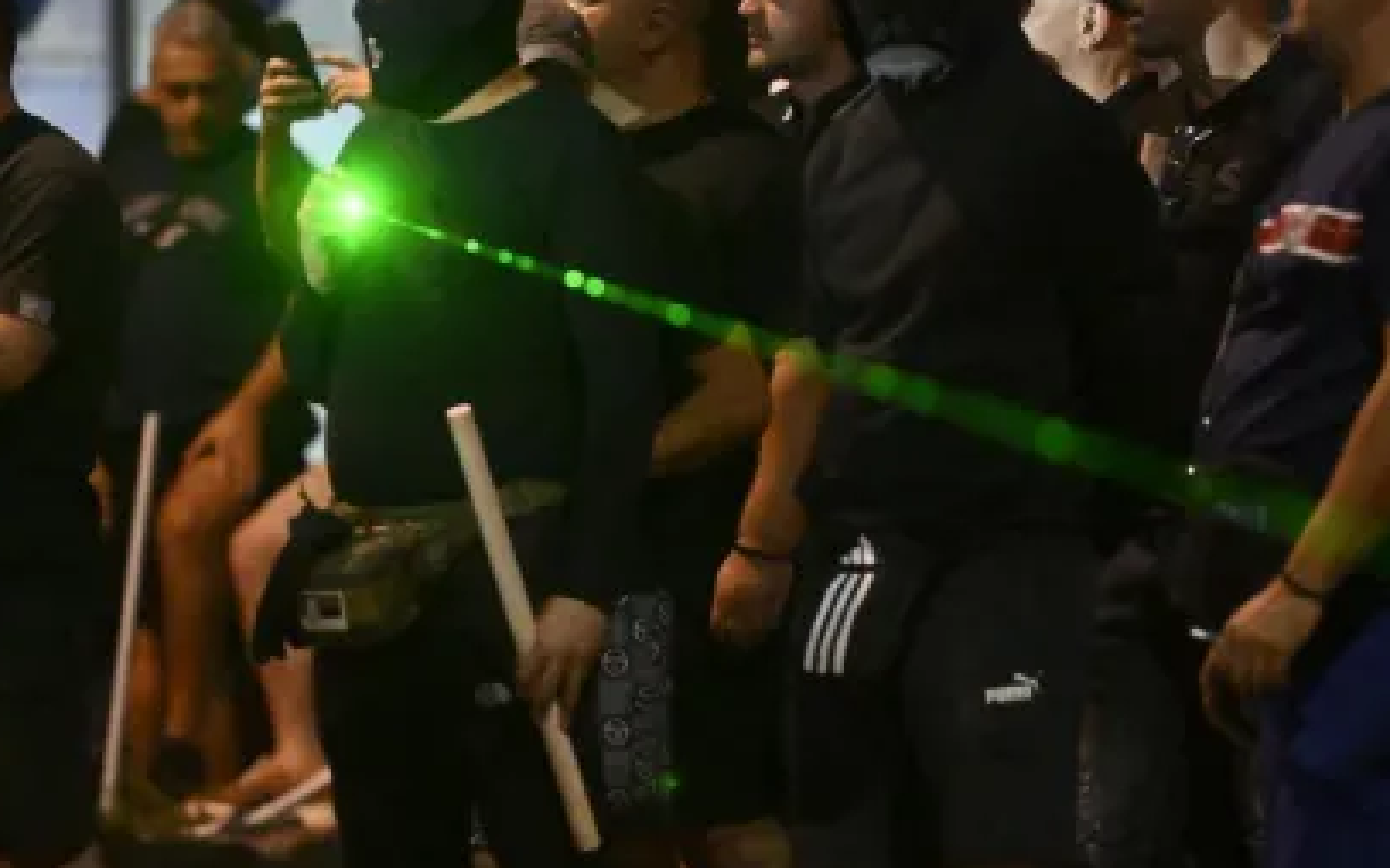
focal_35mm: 333
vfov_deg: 3.9
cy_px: 484
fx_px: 12609
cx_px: 502
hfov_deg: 6.3
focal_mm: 175
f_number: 2.8
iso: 10000
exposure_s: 1/250
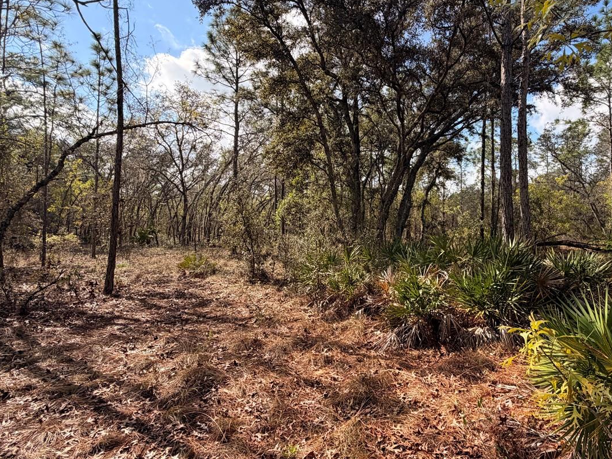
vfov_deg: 63.4
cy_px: 213
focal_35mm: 21
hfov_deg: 77.9
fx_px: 371
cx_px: 372
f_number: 2.2
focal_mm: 2.22
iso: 40
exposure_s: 1/770
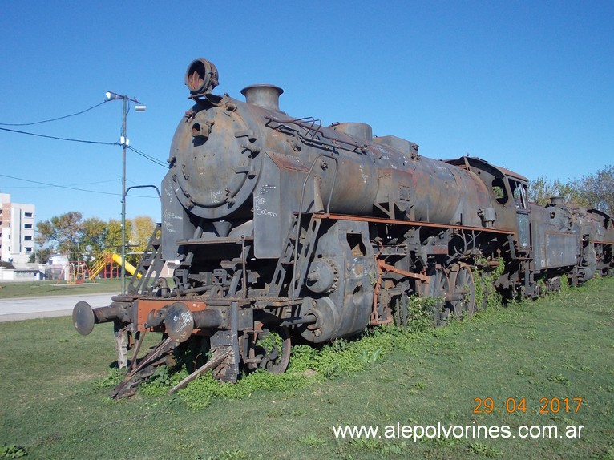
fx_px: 674
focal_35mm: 38
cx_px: 307
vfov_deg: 37.7
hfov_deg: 49.0
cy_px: 230
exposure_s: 1/250
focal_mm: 5.3
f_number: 6.2
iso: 80
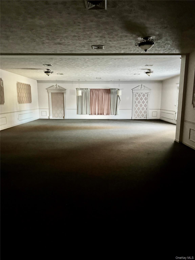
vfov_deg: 71.6
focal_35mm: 24
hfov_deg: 56.8
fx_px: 180
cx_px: 98
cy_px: 130
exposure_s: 1/29
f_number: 1.78
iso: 1600
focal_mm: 6.76
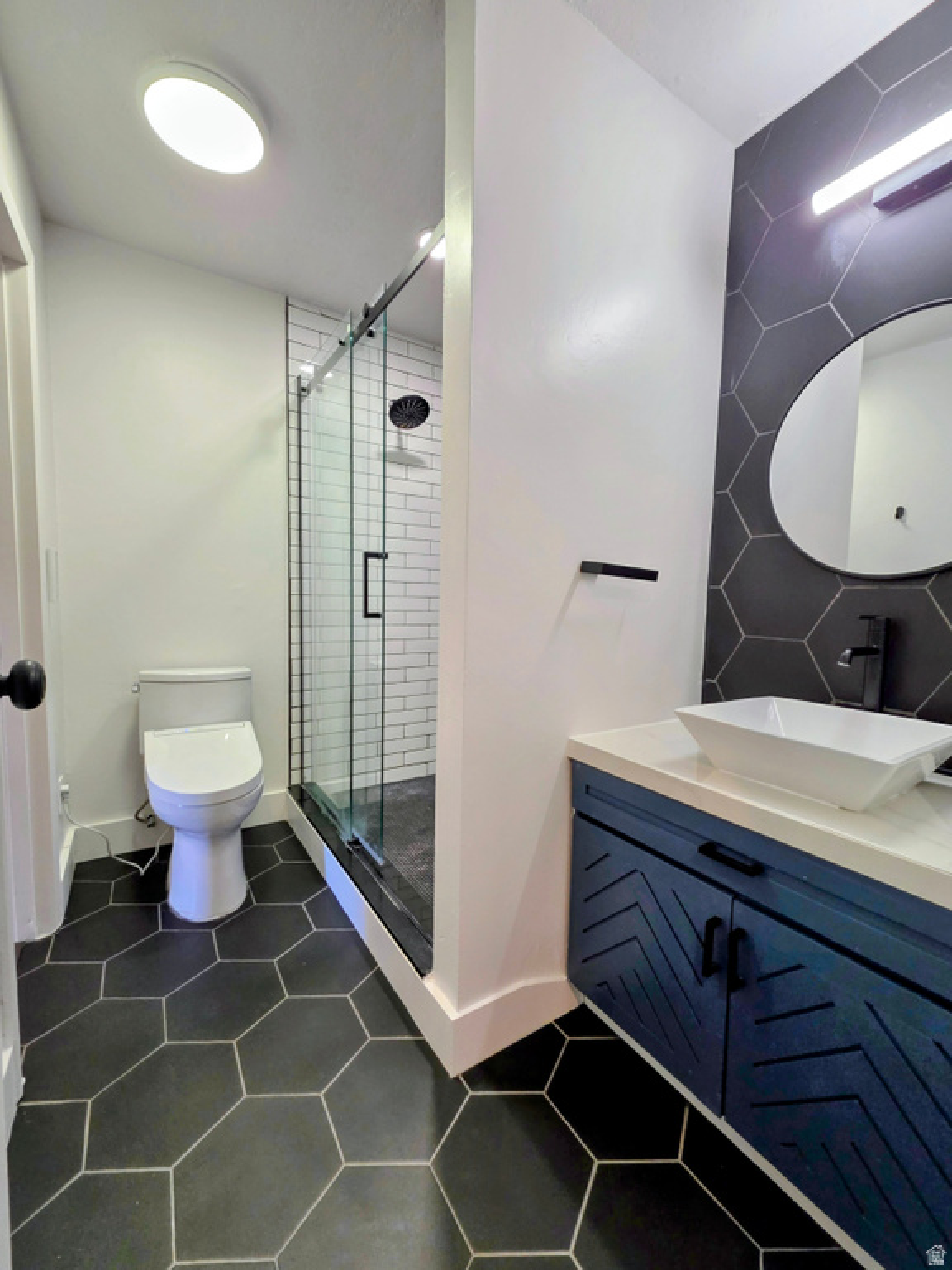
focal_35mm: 13
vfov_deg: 106.2
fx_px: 477
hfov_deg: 89.9
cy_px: 635
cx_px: 476
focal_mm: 2.2
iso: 250
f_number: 1.9
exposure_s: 1/120
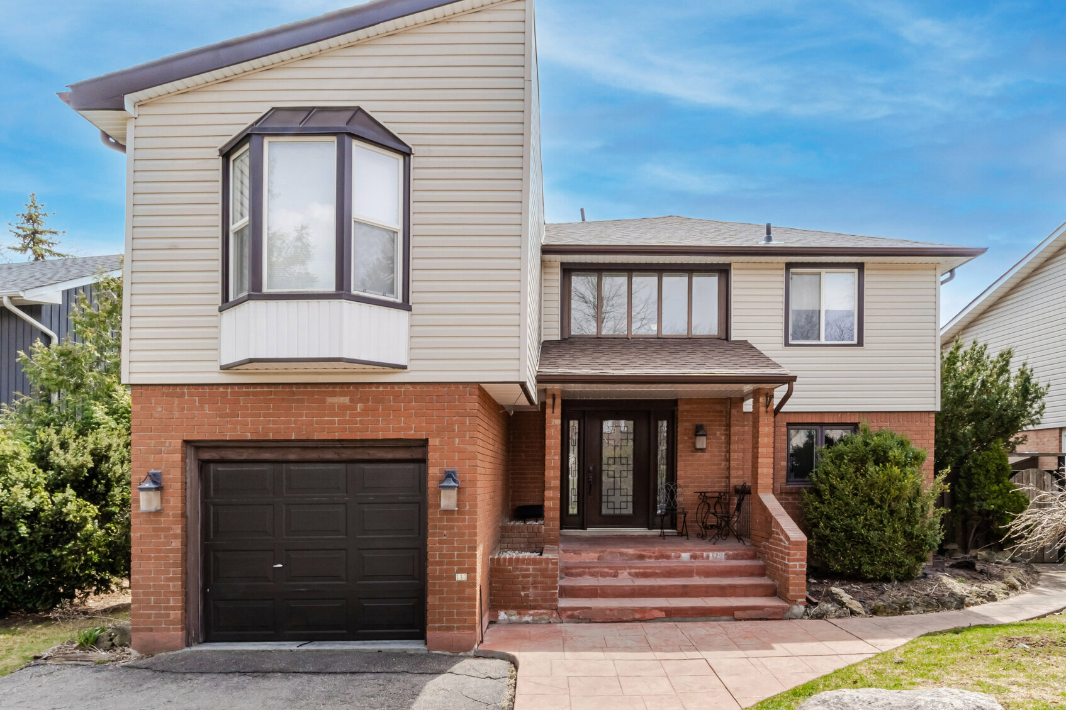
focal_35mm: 17
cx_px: 508
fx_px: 503
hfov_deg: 93.2
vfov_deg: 70.3
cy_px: 331
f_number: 18
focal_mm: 10
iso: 100
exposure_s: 1/60
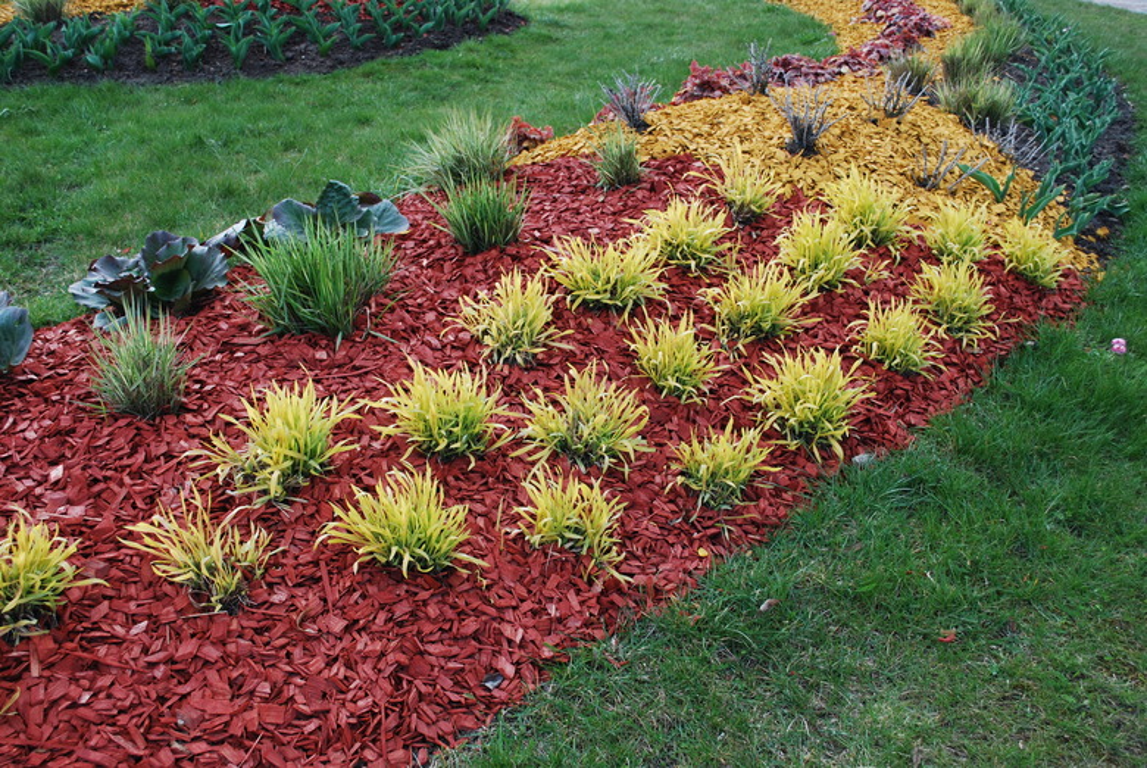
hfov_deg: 53.1
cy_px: 384
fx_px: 1148
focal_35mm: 36
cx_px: 574
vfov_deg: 37.0
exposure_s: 1/125
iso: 125
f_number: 5.6
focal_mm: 24
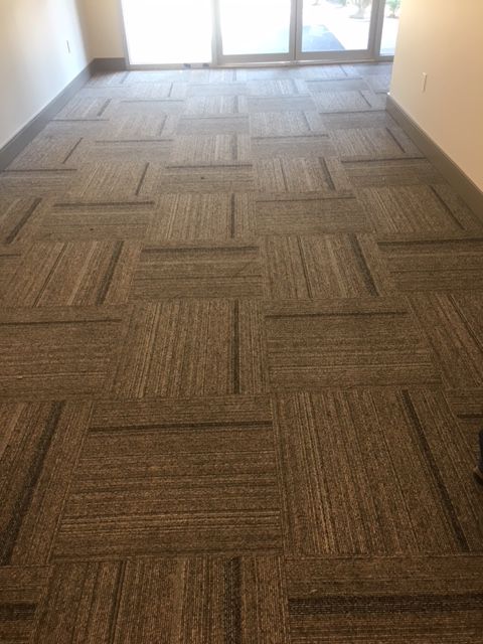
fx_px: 540
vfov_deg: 61.7
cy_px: 322
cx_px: 242
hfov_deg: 48.2
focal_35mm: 29
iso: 64
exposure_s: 1/30
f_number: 2.2
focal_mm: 4.15
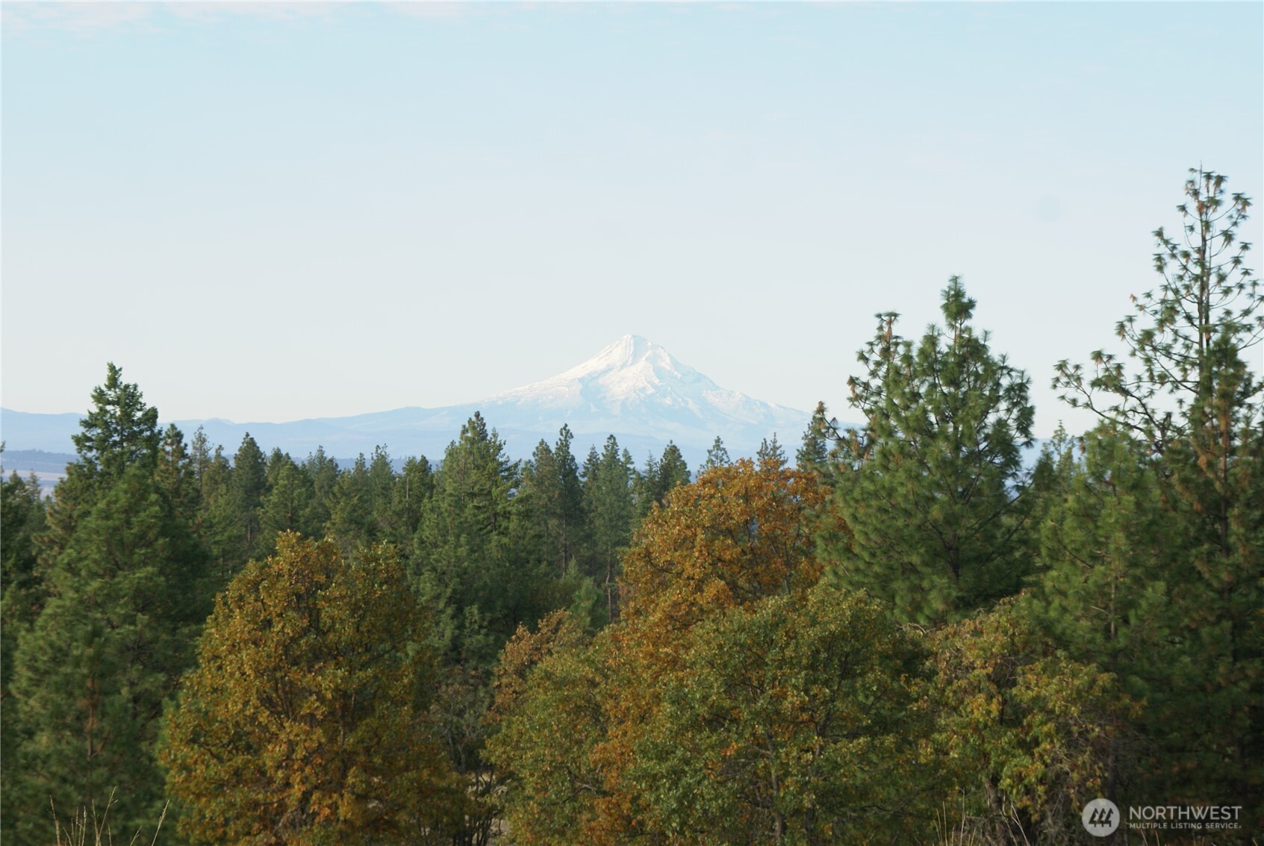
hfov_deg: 19.4
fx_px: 3691
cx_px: 632
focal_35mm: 105
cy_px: 423
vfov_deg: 13.1
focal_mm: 70
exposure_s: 1/250
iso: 100
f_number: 7.1
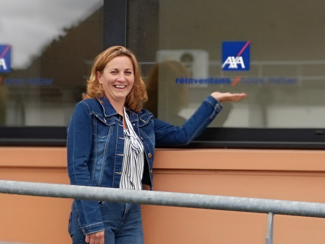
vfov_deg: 24.8
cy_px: 113
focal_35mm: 59
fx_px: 554
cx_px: 166
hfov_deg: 32.7
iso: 50
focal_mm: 3.95
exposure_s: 1/984
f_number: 1.8
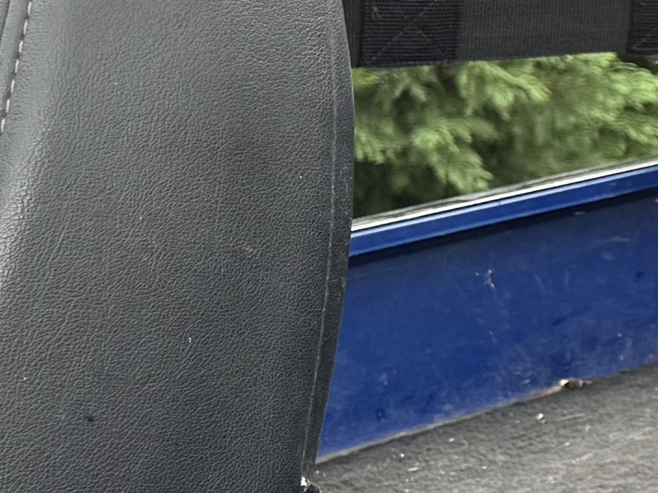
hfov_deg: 11.3
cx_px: 1696
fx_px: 2603
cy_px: 446
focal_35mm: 137
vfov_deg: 10.8
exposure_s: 1/121
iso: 64
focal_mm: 6.76
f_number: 1.78
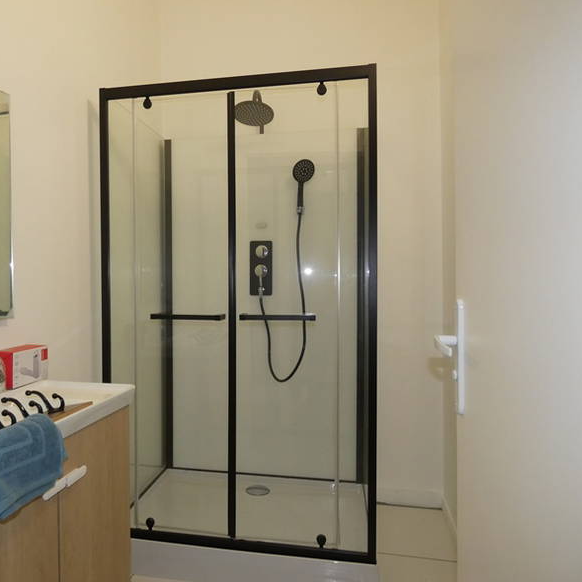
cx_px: 244
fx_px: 457
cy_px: 294
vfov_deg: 65.0
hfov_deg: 64.6
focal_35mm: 24
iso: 320
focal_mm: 3.6
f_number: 2.8
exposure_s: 1/60
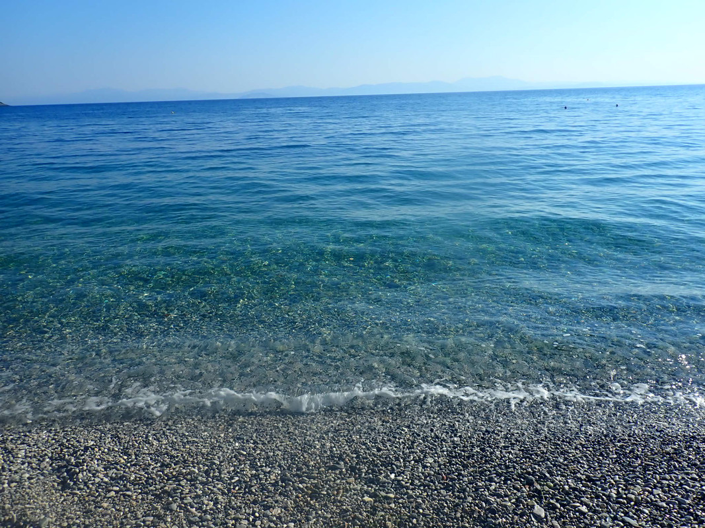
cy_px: 264
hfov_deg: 69.4
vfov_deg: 54.9
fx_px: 509
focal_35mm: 25
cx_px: 352
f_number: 8
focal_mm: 4.5
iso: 100
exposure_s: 1/200
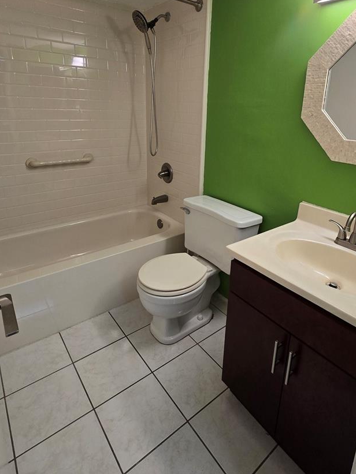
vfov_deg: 83.3
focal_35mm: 19
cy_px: 184
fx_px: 260
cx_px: 202
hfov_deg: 68.4
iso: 100
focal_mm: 2.2
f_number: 2.2
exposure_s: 1/60
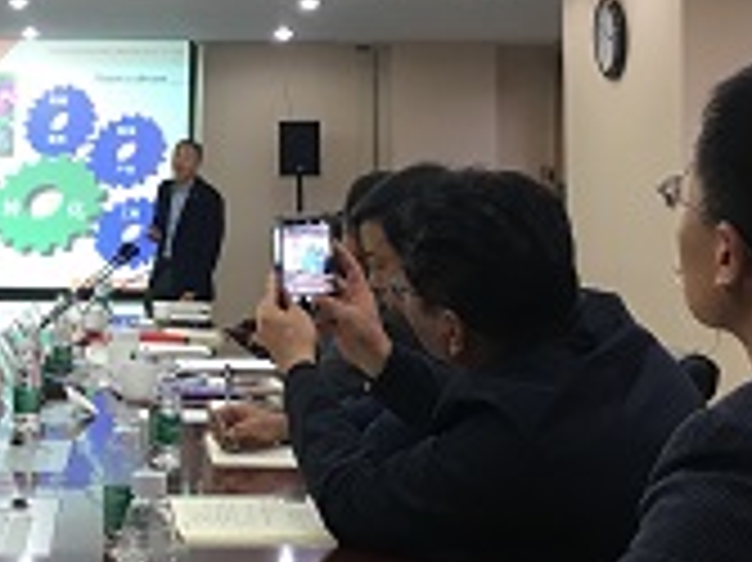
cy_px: 119
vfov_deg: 18.7
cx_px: -18
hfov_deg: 23.8
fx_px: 1693
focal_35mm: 78
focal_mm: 4.15
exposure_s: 1/33
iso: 80
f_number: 2.2
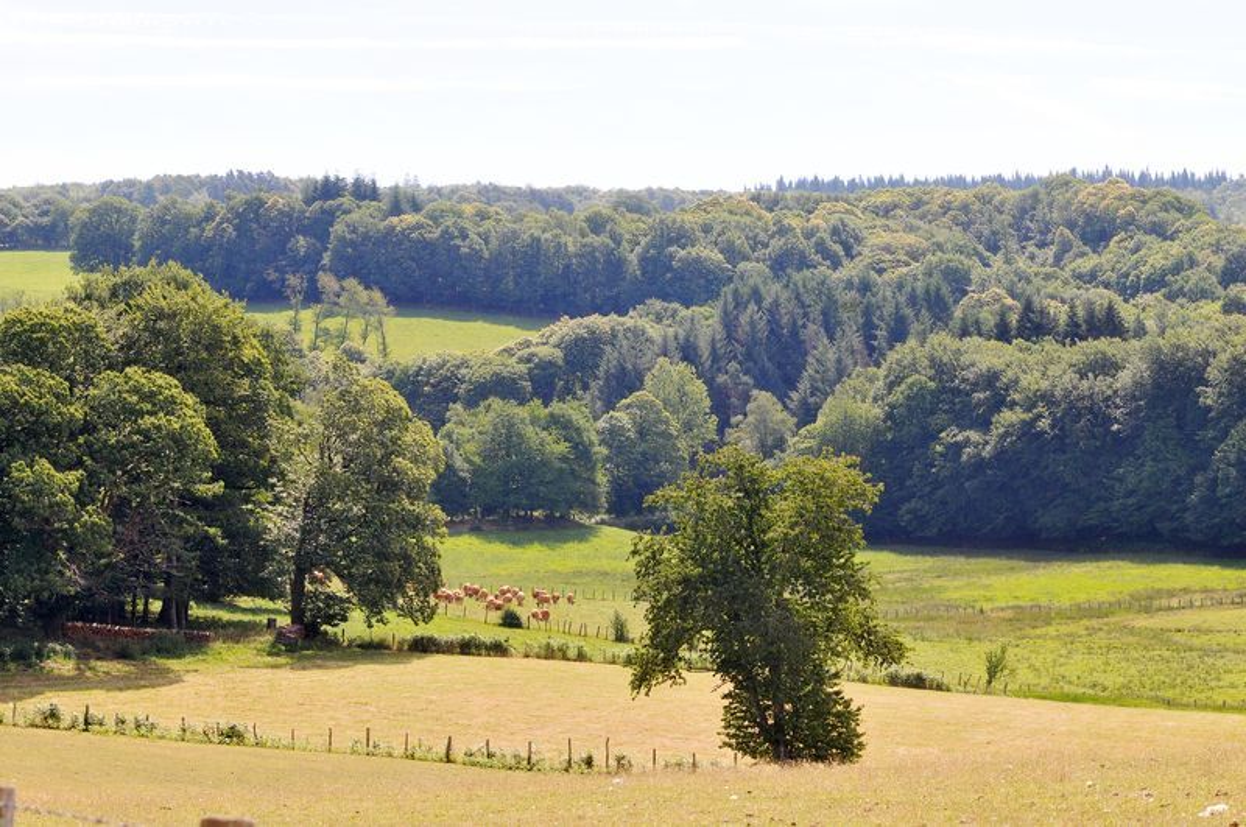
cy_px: 414
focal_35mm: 120
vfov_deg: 11.4
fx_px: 4147
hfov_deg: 17.1
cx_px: 623
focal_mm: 80
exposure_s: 1/250
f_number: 8
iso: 250
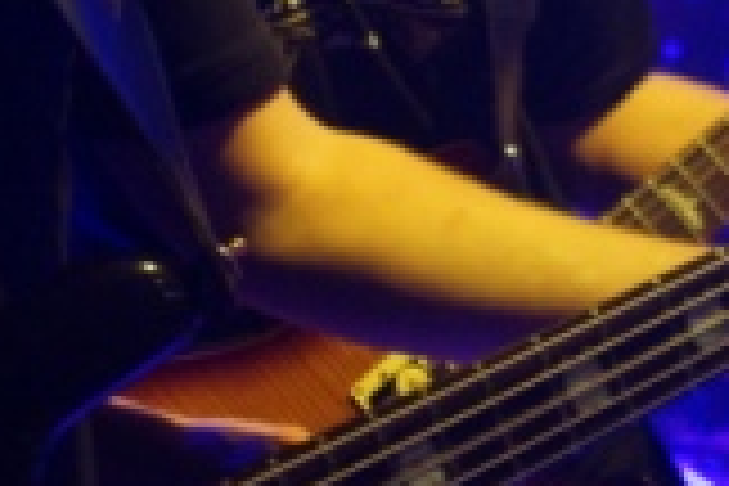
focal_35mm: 116
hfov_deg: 17.6
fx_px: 2349
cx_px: 392
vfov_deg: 11.8
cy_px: 90
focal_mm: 28
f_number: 3.5
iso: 3200
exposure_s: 1/160
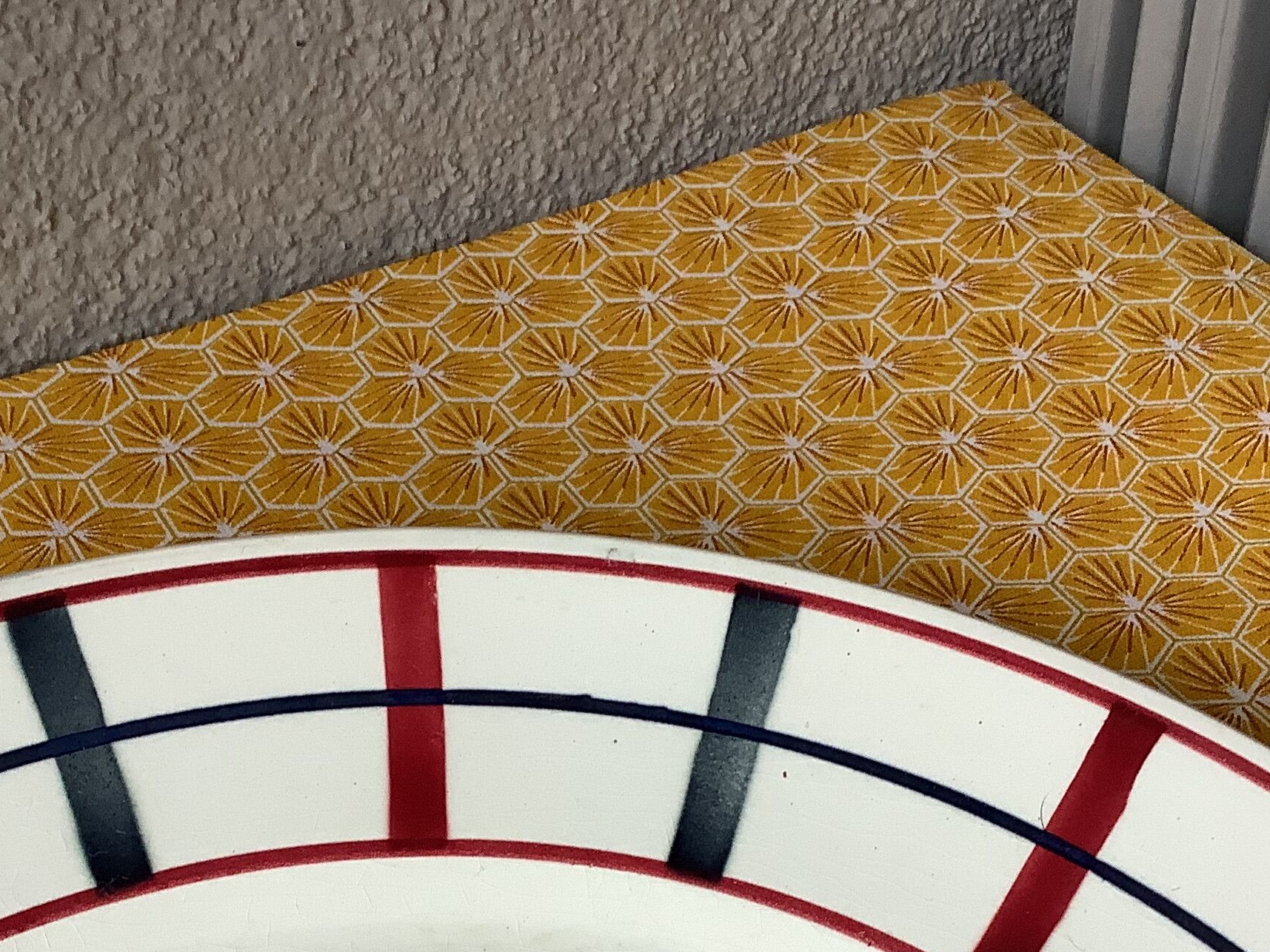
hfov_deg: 32.7
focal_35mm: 59
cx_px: 624
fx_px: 2164
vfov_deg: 24.1
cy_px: 871
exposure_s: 1/50
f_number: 2.4
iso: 50
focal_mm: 3.3
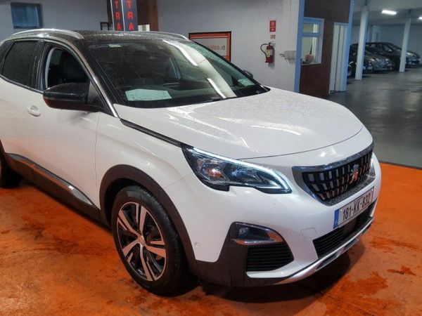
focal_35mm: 26
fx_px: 317
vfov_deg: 53.1
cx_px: 211
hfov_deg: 67.3
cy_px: 158
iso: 200
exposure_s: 1/100
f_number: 2
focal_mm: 3.08
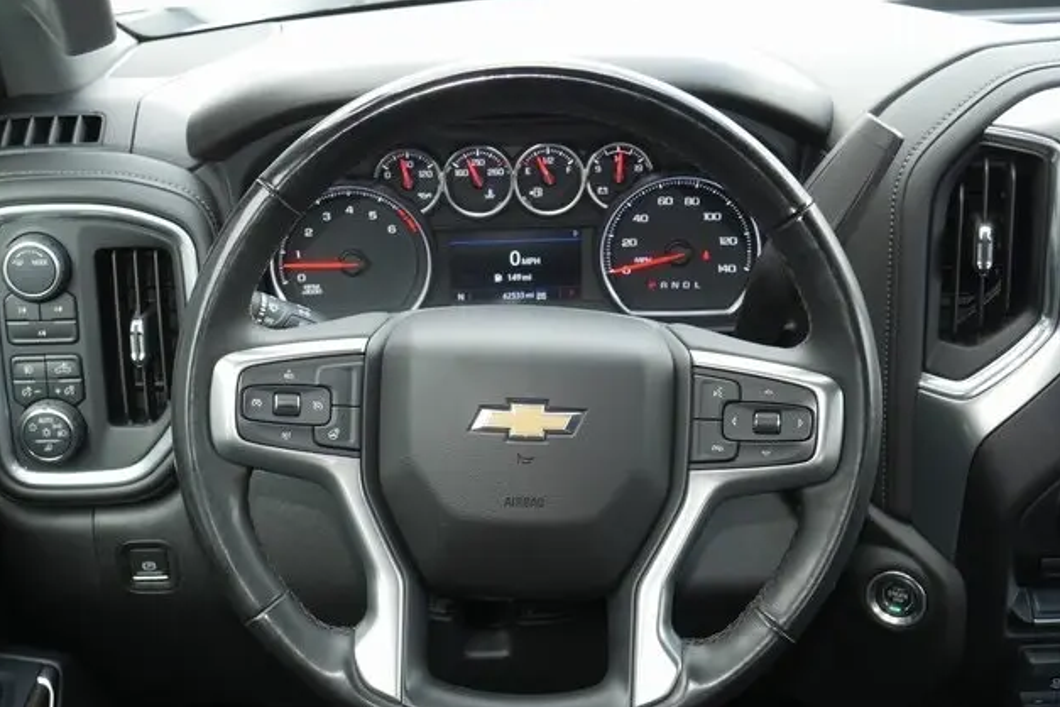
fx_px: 1502
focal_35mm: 51
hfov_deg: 38.9
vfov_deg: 26.5
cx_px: 522
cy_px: 400
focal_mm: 24
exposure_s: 1/60
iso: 500
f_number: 5.2
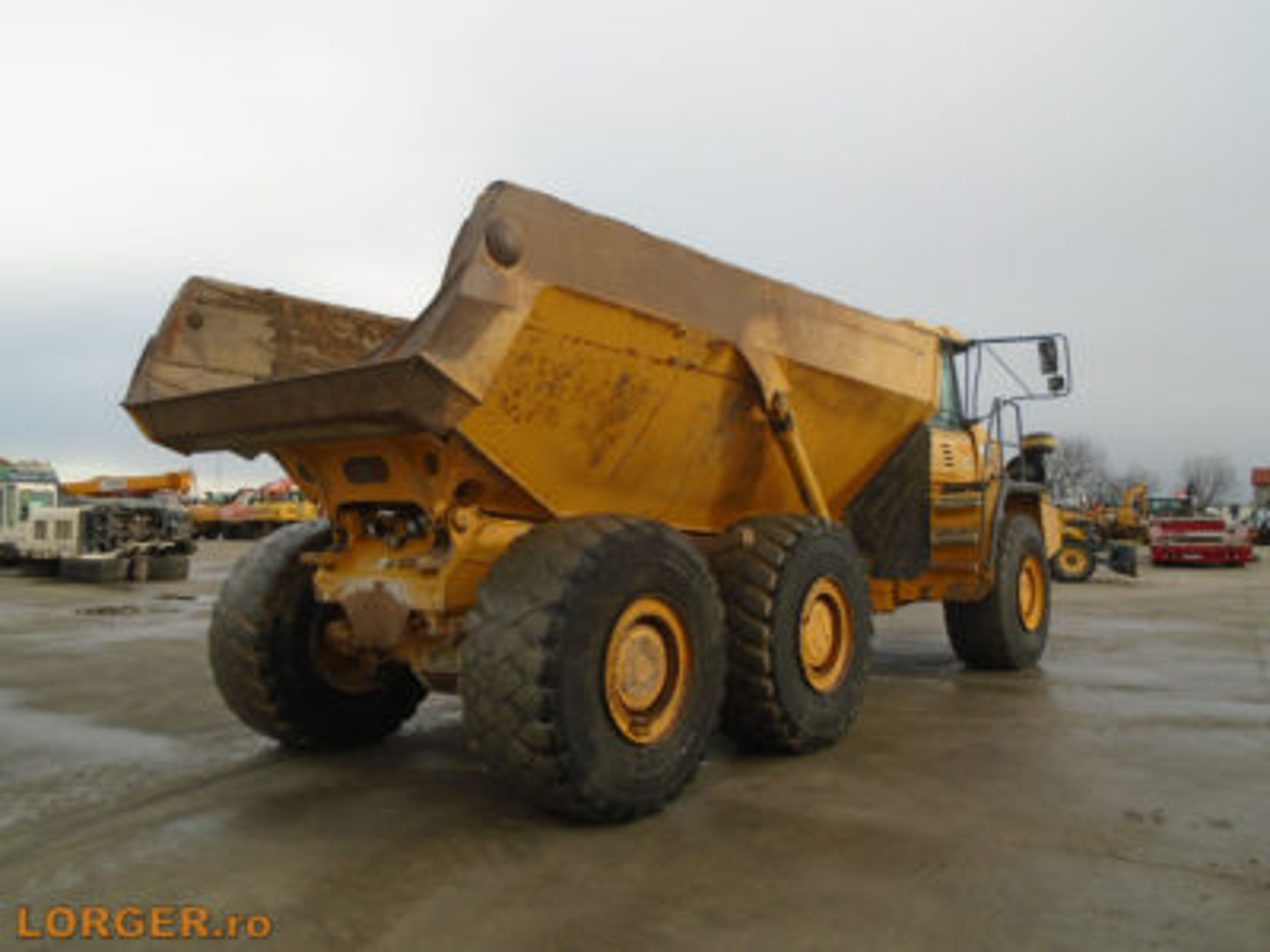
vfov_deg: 53.1
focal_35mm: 26
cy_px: 476
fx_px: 954
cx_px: 635
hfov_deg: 67.3
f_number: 3.2
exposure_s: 1/320
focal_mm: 4.6
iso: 100
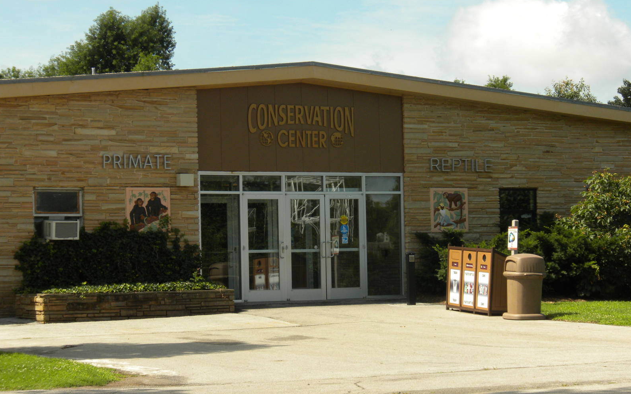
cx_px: 315
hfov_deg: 19.5
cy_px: 192
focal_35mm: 107
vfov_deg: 12.2
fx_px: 1840
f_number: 5.1
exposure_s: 1/450
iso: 90
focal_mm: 17.7
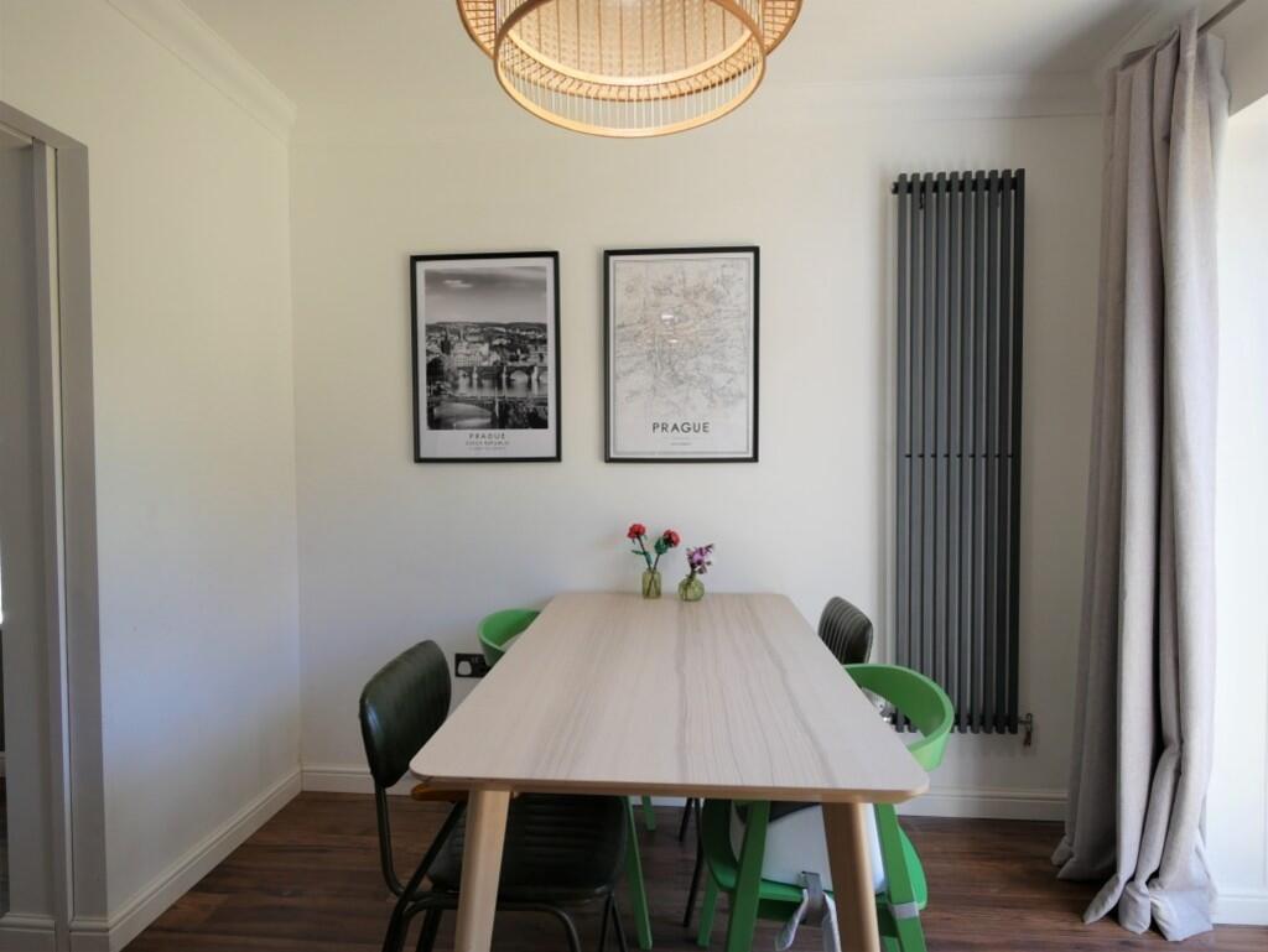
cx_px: 634
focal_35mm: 18
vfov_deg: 71.6
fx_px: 660
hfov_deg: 87.7
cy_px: 476
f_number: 4
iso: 200
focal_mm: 9
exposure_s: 1/60
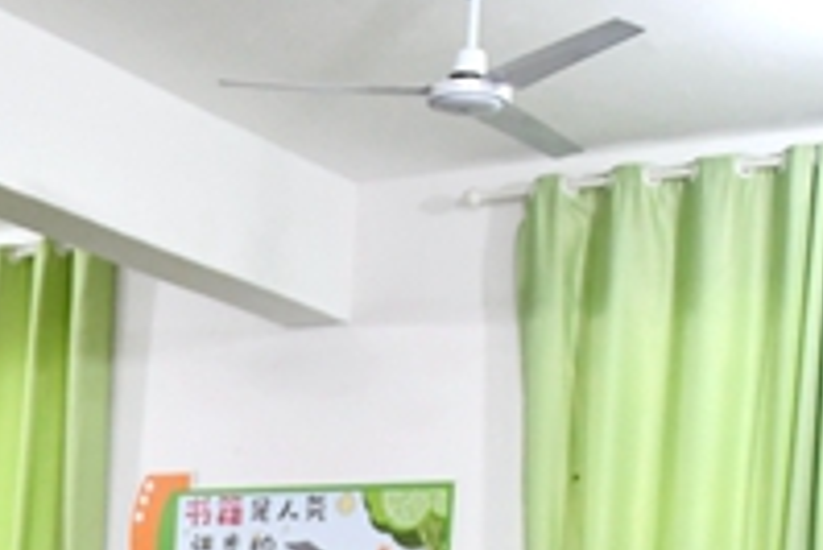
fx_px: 1990
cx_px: -261
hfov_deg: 21.1
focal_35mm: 87
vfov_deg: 14.6
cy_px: 846
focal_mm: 18
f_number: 3.5
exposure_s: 1/125
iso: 1100
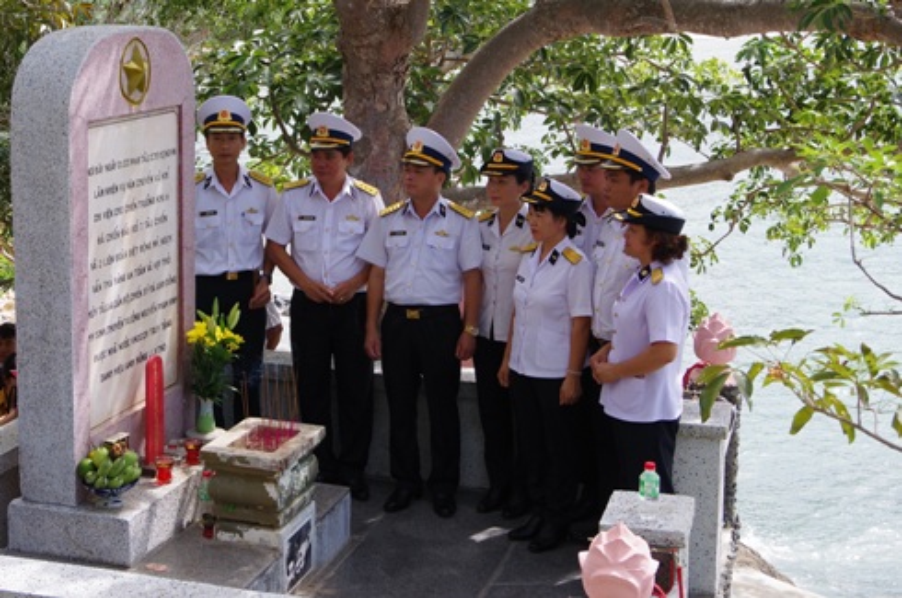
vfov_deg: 31.8
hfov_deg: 46.5
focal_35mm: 42
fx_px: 1051
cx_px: 451
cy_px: 299
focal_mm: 28
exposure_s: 1/160
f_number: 7.1
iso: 200
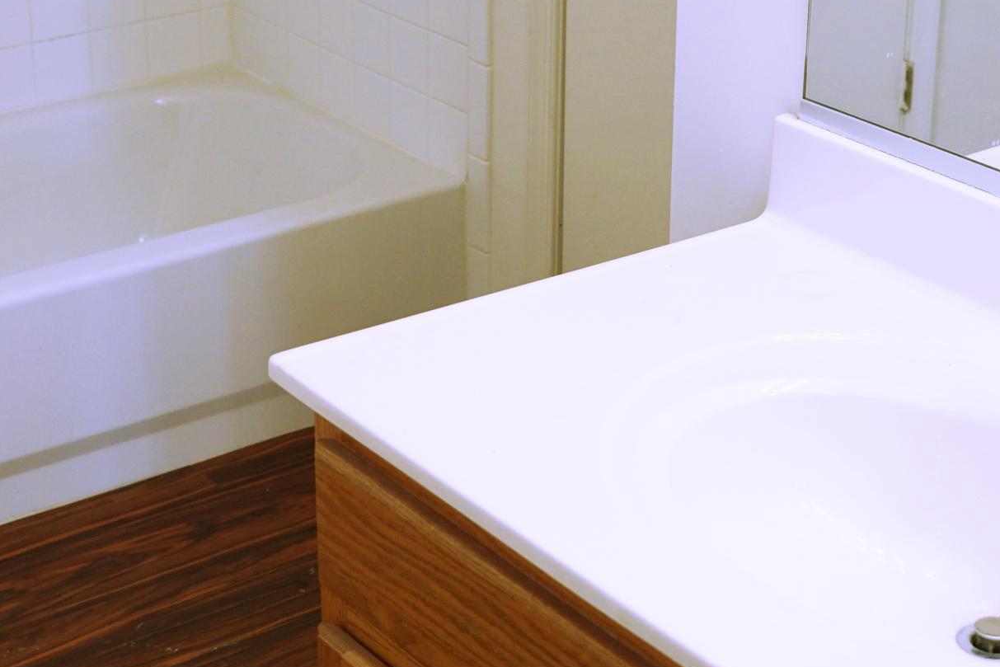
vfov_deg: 17.9
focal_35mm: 76
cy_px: 188
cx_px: 527
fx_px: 2111
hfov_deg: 26.6
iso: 640
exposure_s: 1/160
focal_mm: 30
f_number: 4
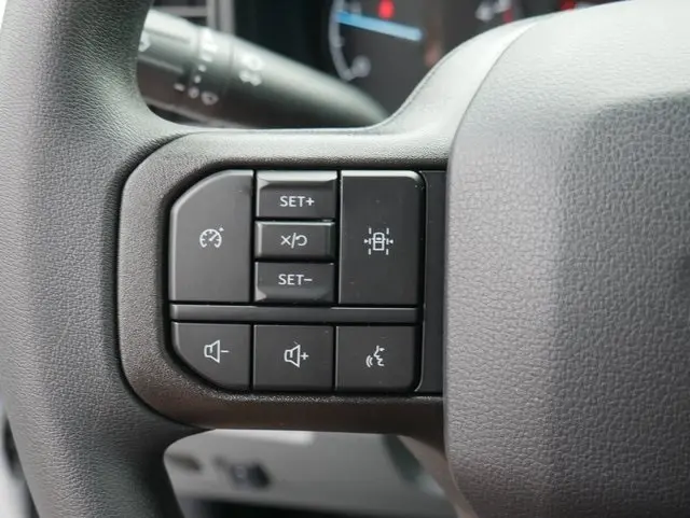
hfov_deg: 46.8
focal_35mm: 40
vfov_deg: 36.0
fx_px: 798
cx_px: 345
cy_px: 259
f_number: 4.5
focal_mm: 20
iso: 200
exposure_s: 1/60
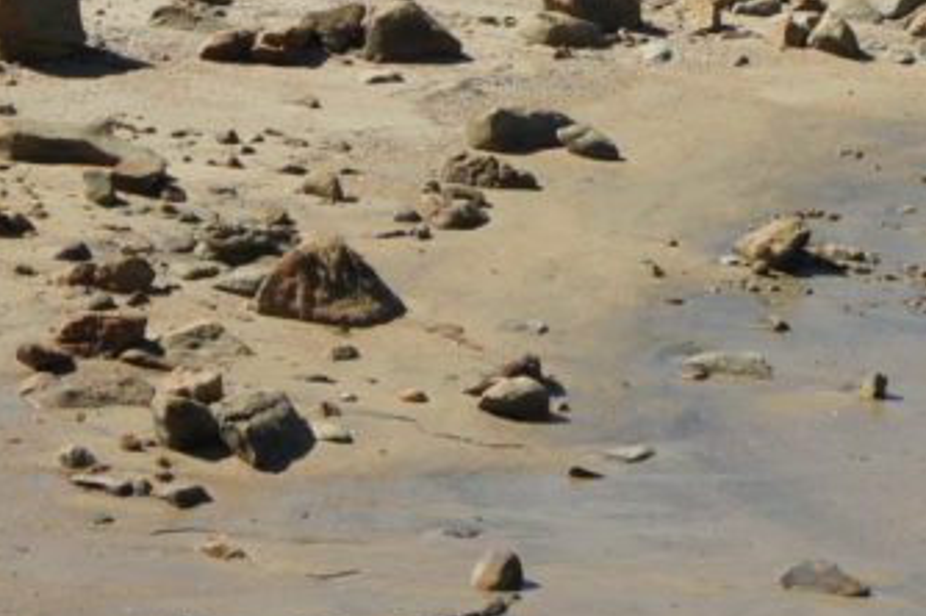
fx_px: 5679
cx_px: 998
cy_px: -103
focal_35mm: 221
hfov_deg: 9.2
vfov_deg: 6.2
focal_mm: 32
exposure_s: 1/640
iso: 200
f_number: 8
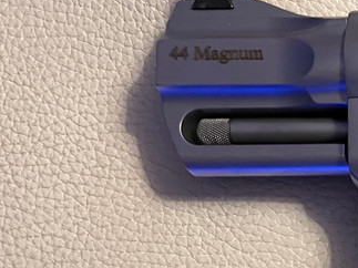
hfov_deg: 19.1
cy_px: 303
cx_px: 582
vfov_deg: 16.6
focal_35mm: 86
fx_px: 889
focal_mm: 4.2
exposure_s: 1/60
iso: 400
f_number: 1.6
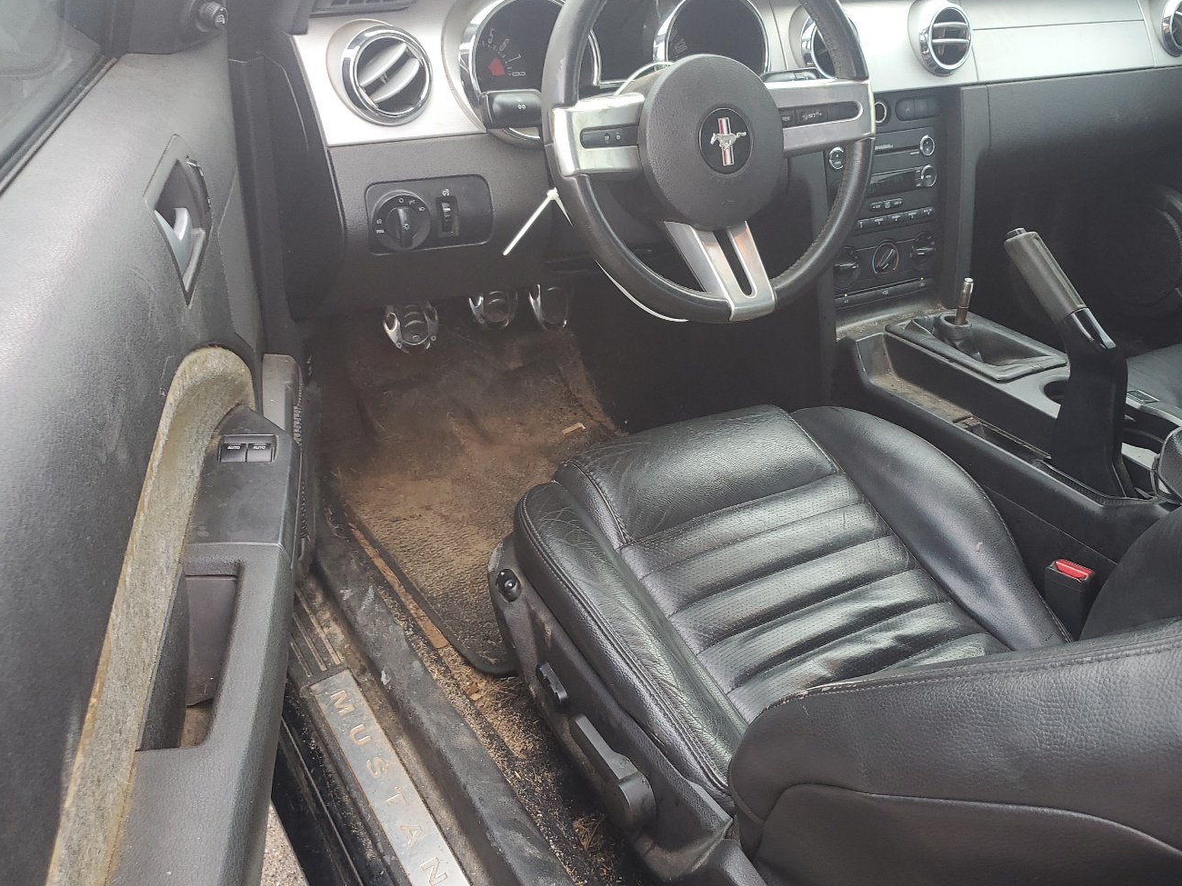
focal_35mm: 32
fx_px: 1093
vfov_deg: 44.2
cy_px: 435
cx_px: 708
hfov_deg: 56.4
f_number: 1.5
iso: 50
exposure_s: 1/123
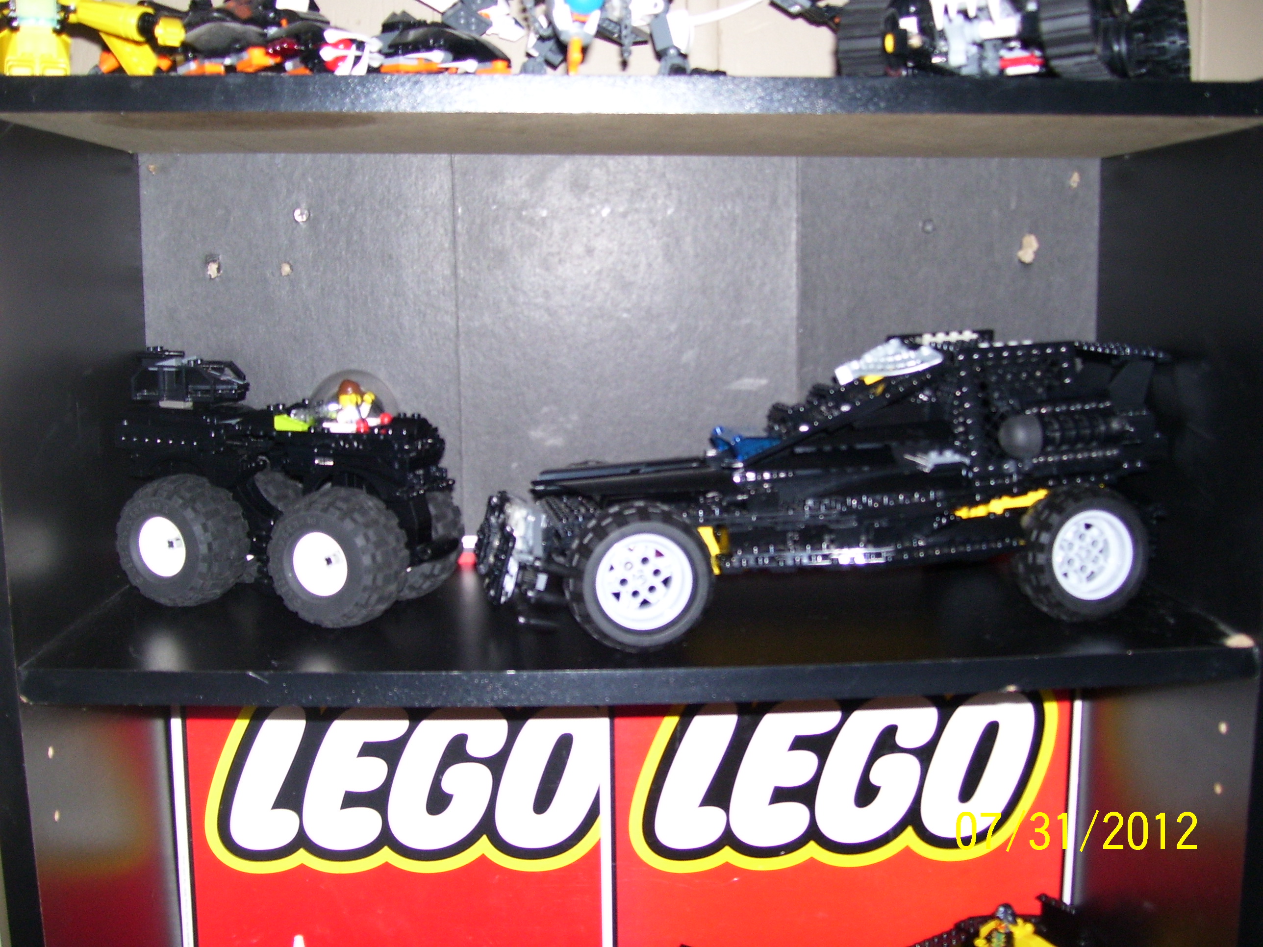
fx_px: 1350
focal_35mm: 37
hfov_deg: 50.1
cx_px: 632
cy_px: 474
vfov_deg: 38.7
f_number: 2.7
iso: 125
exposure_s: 1/60
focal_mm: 6
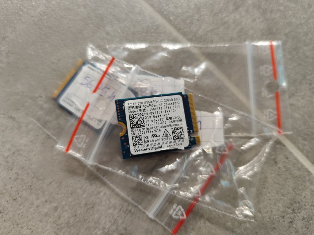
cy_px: 118
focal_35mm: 23
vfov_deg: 58.9
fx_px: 209
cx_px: 157
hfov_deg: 73.9
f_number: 1.65
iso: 1250
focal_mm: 6.19
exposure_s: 1/33.3
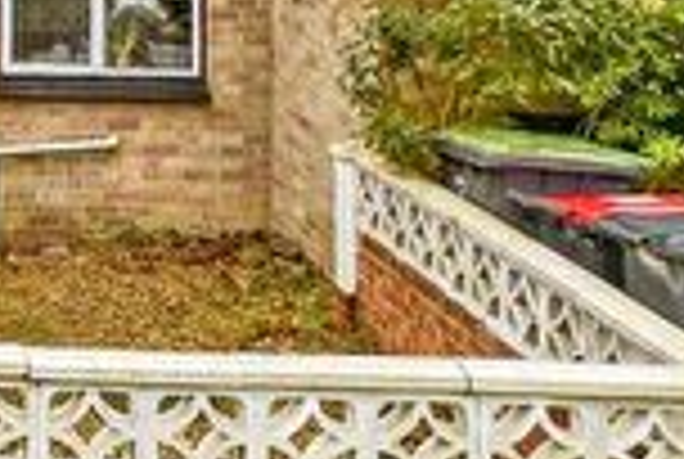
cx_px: -495
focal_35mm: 69
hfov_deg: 21.3
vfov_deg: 17.4
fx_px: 1314
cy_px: -277
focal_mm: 10
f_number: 8
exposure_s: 1/125
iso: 160
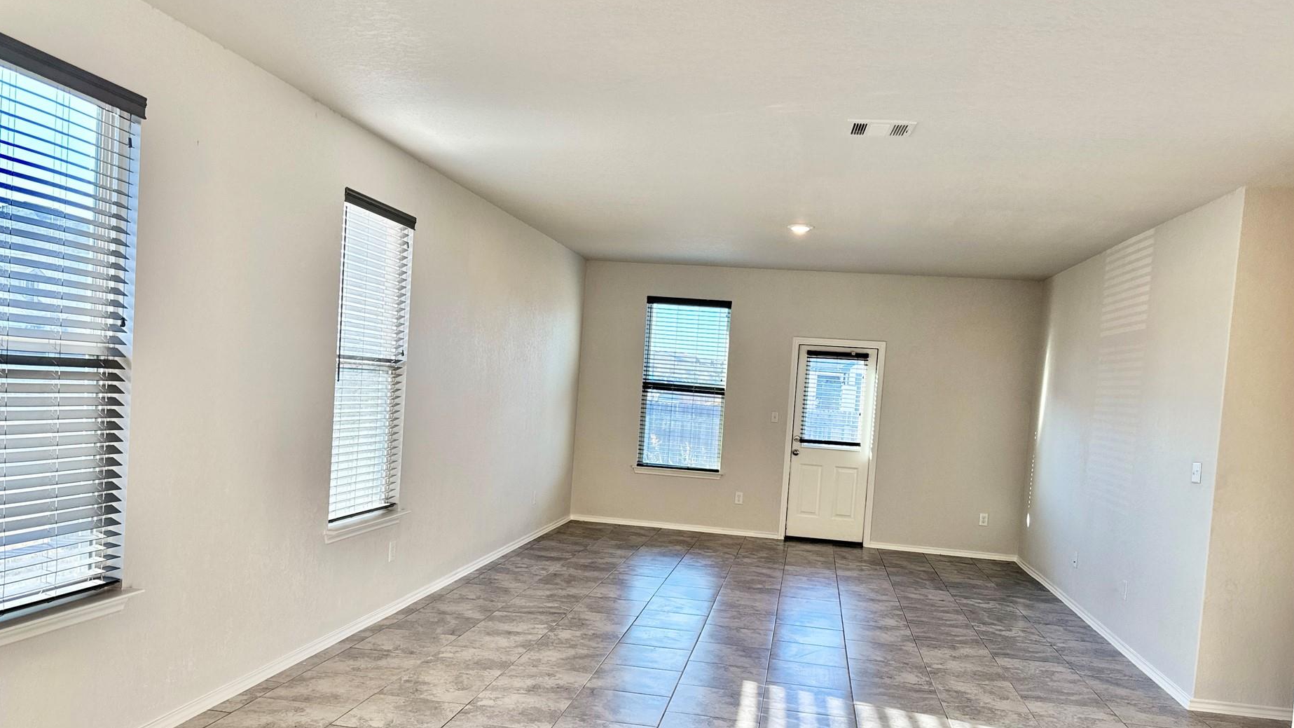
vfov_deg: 40.0
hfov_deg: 66.1
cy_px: 430
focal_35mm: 29
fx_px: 995
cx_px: 665
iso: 80
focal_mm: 6.76
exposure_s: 1/170
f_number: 1.78
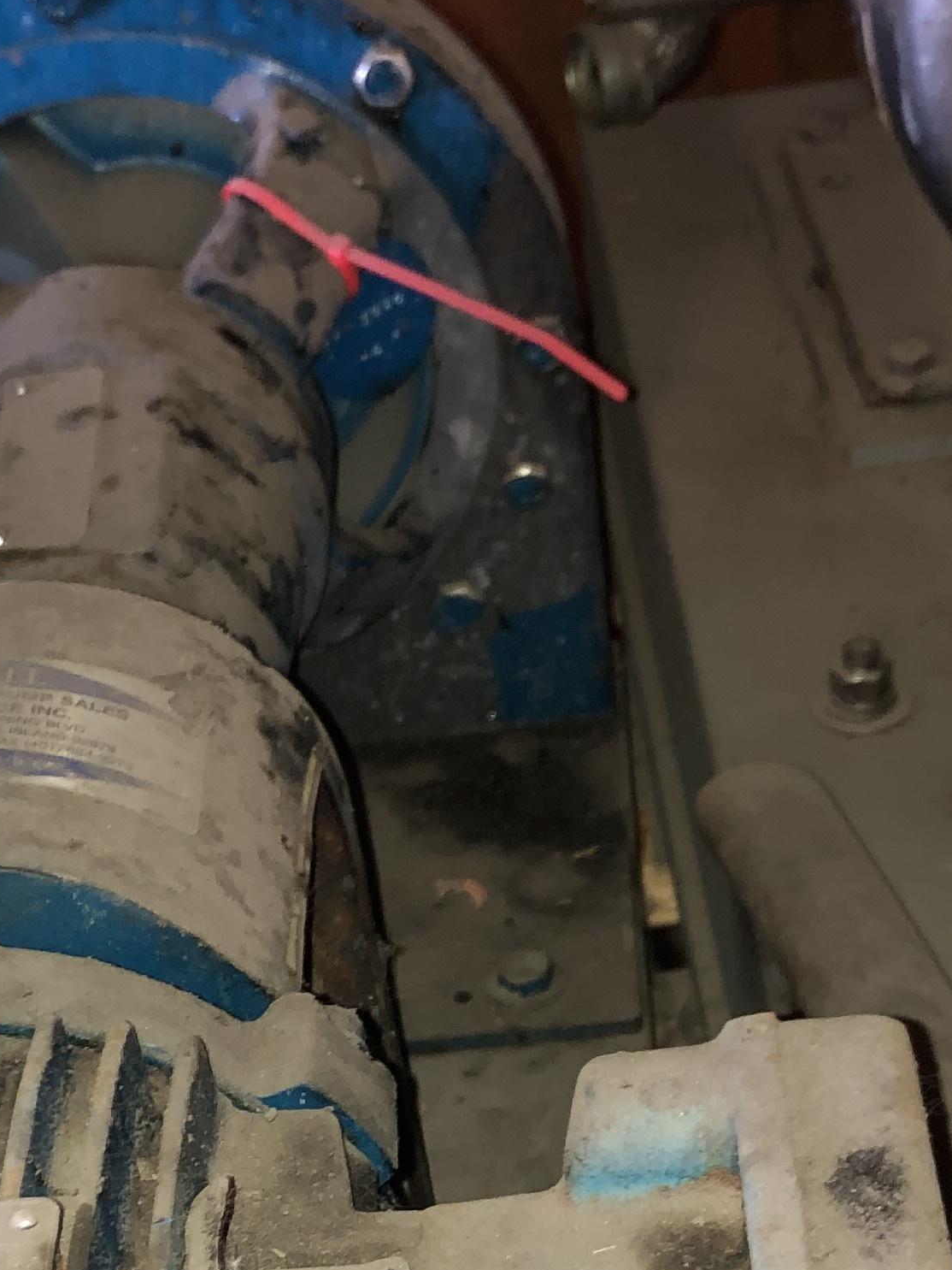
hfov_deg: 19.3
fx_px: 2786
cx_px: 323
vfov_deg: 25.0
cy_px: 1091
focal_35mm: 76
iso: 64
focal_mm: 3.99
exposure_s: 1/15
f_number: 1.8
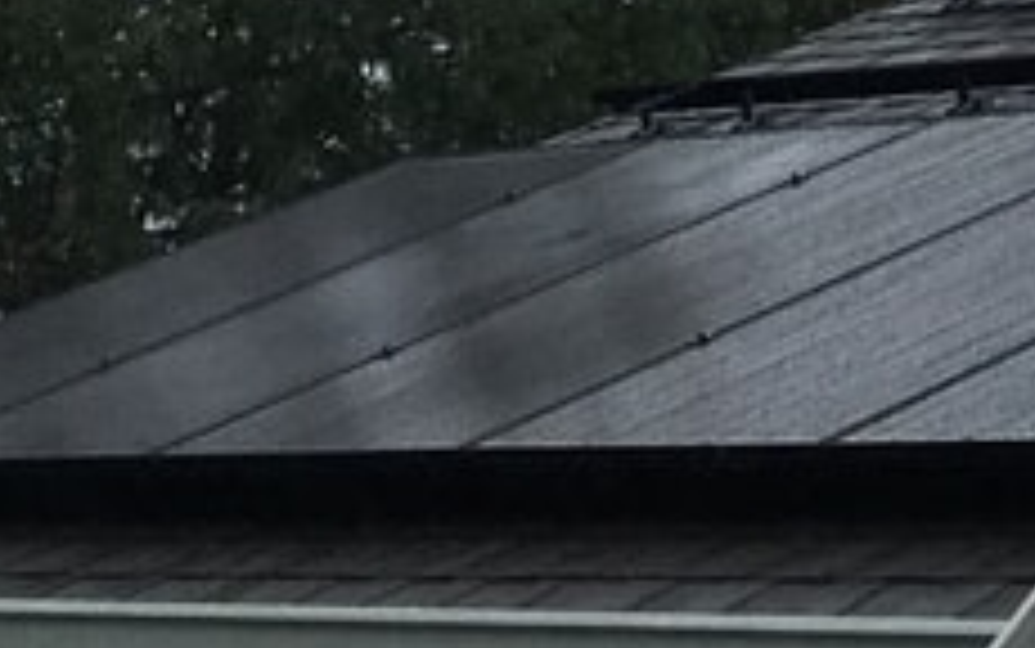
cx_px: 2666
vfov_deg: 7.2
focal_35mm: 178
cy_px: -405
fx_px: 5023
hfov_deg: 10.0
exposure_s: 1/388
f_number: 2.2
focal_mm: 4.15
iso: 25
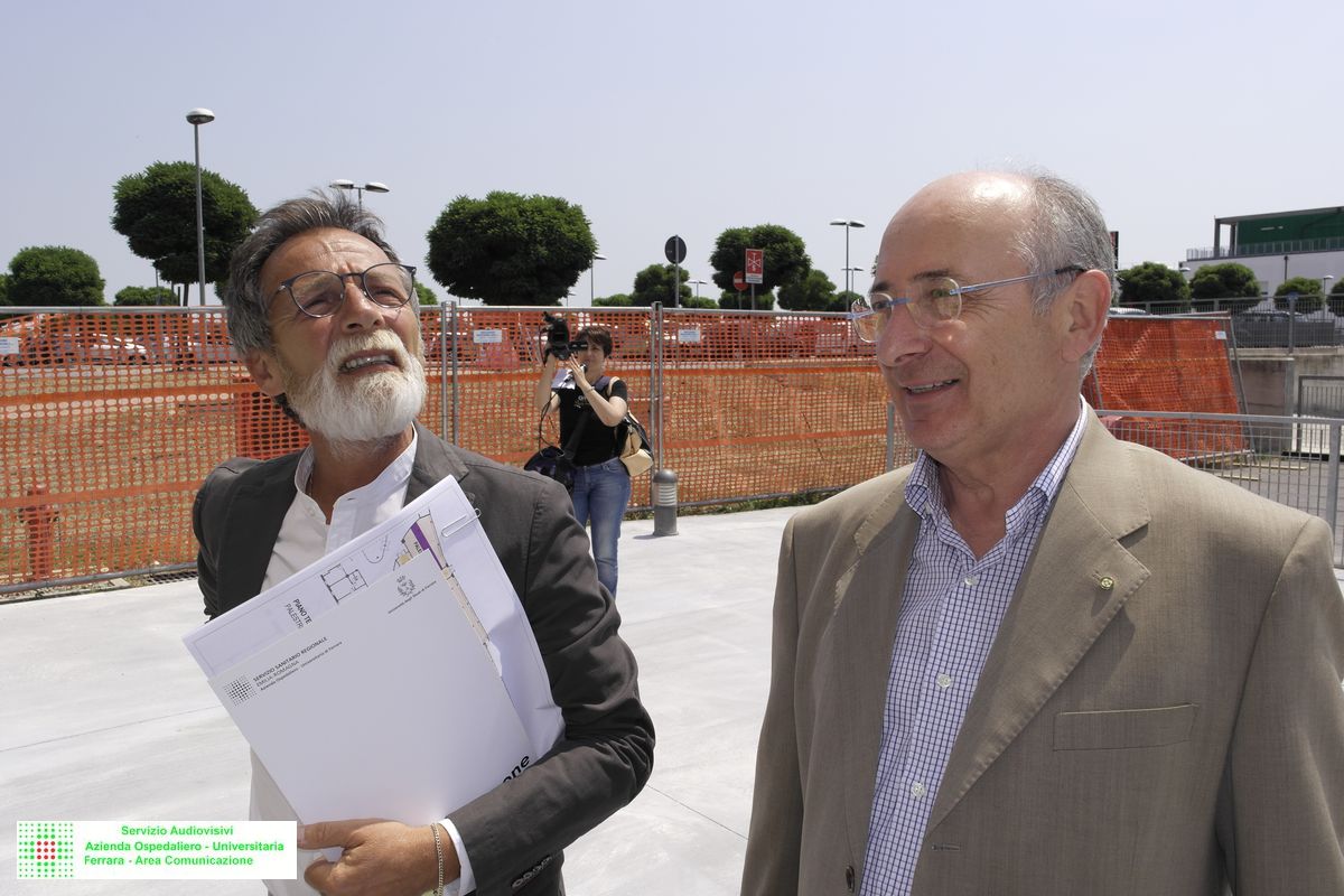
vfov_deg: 43.6
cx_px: 672
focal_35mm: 30
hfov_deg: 61.9
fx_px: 1120
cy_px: 448
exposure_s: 1/180
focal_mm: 20
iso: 100
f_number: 11
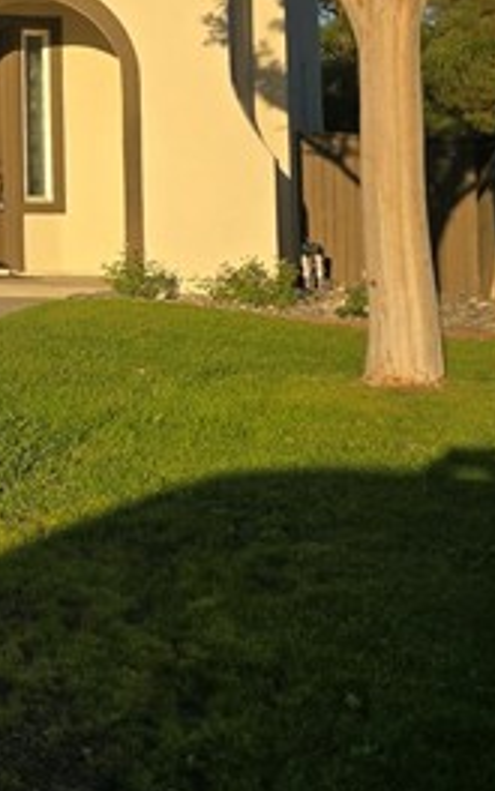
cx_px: -384
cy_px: 135
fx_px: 1273
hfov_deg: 17.8
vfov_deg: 33.3
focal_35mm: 59
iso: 12
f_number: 1.7
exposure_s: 1/696
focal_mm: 6.3
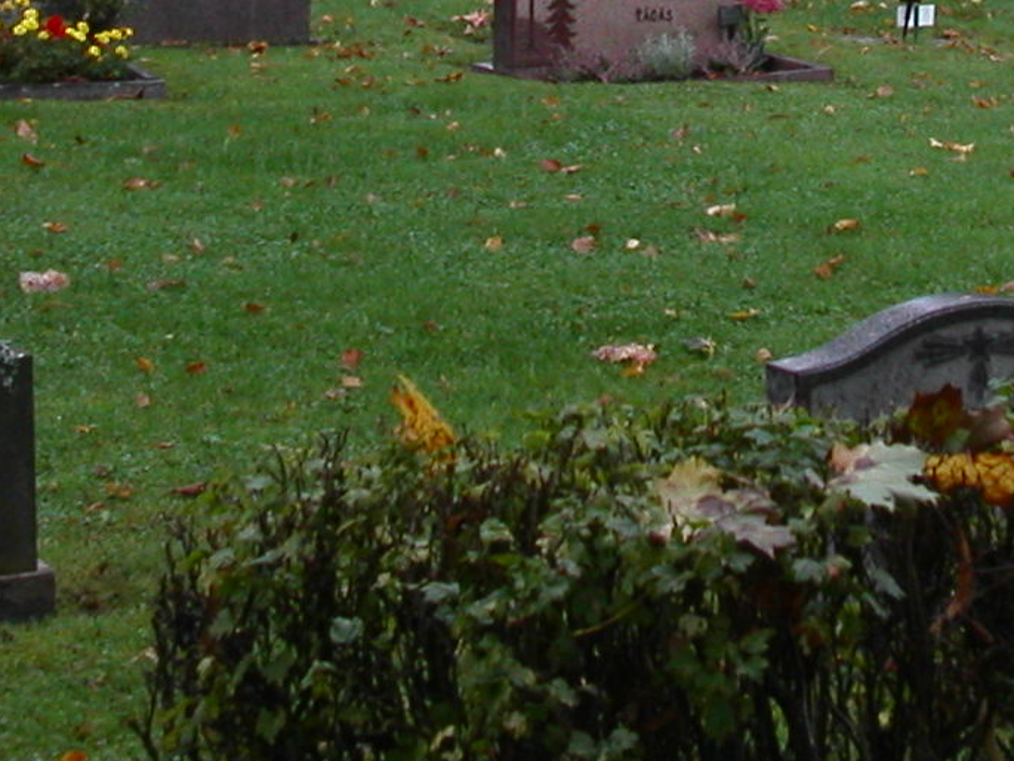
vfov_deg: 11.3
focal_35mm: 126
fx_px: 3692
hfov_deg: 15.6
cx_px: 749
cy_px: -349
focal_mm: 7.8
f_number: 3.5
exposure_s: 1/60
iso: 100
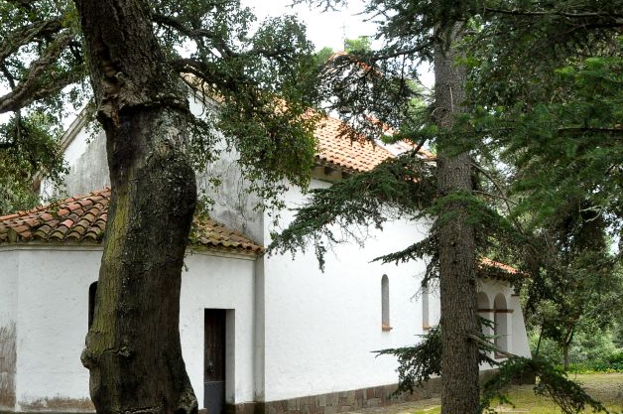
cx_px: 167
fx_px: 760
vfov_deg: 30.4
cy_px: 234
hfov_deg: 43.3
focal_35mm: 44
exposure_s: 1/200
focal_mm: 18
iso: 1600
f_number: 7.1
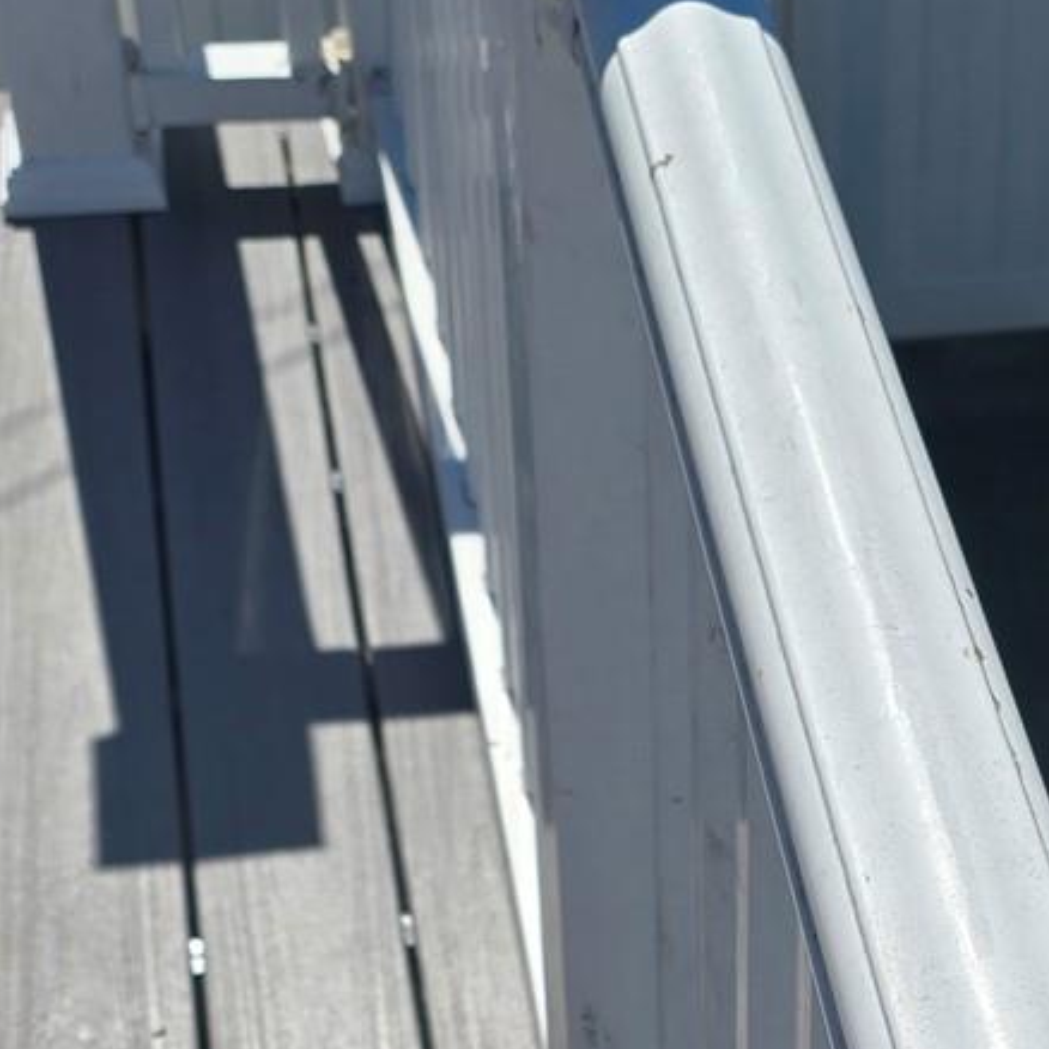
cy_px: 1279
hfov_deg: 17.9
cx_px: 994
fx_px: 3257
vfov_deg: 17.4
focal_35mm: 95
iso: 12
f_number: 1.7
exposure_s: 1/1610
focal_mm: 6.3
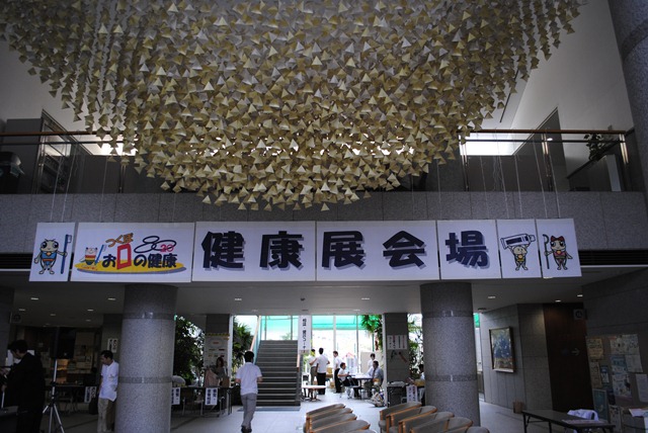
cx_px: 324
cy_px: 216
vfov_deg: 48.0
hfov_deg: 67.3
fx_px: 486
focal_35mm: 27
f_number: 3.5
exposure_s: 1/50
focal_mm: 18
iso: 200
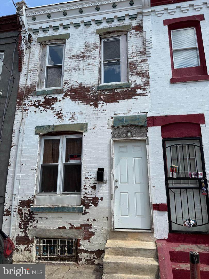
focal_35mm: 24
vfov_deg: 71.6
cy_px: 140
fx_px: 193
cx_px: 104
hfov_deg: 56.8
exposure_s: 1/3759
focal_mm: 6.76
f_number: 1.78
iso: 80
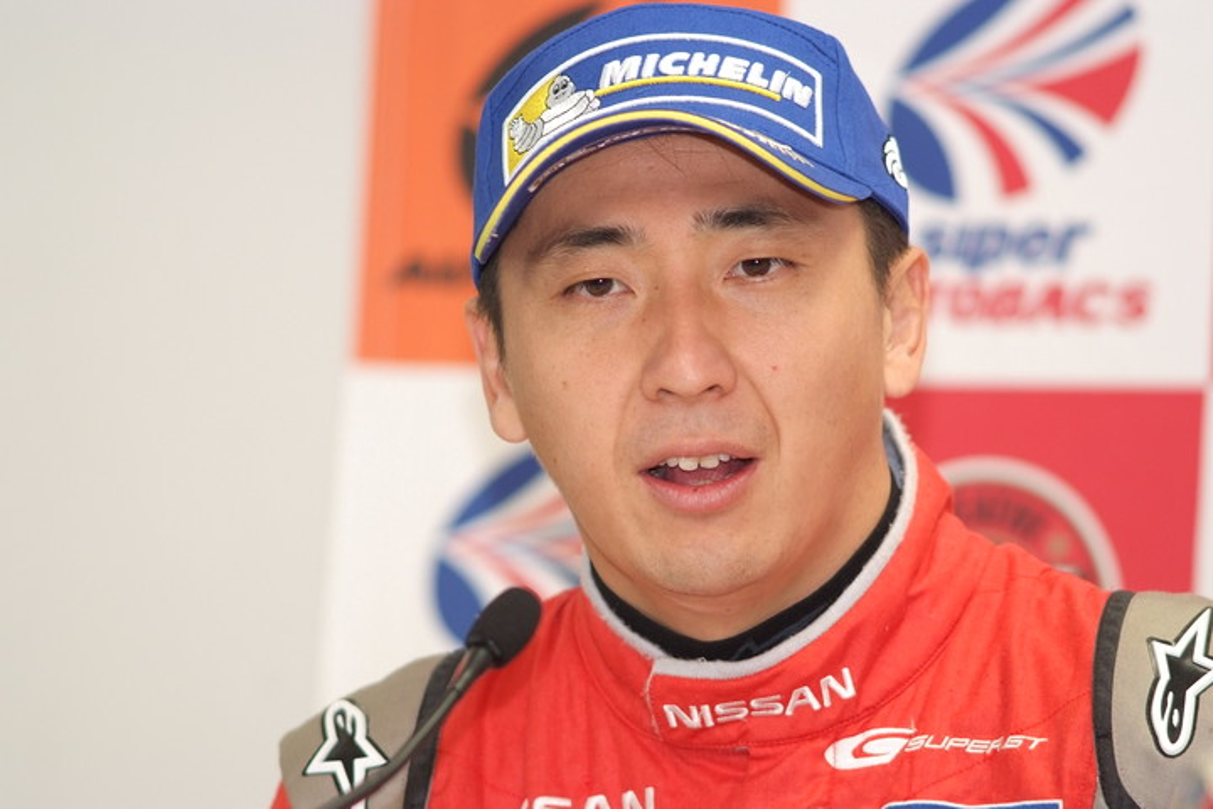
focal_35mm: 270
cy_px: 404
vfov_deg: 5.1
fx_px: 9097
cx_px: 606
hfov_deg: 7.6
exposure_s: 1/250
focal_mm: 180
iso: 800
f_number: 2.8
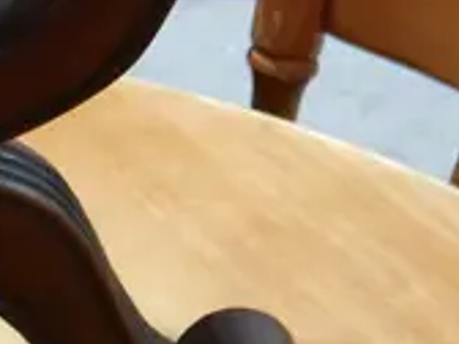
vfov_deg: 8.5
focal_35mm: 171
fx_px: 2267
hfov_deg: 11.1
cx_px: -238
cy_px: -162
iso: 640
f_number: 3.5
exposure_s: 1/60
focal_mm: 14
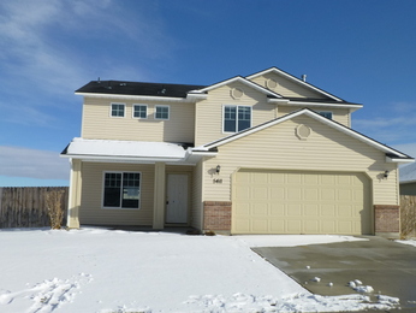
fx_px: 409
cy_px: 156
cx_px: 208
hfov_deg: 53.9
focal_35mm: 34
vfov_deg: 41.8
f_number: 3.7
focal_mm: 6.1
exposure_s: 1/2000
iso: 100
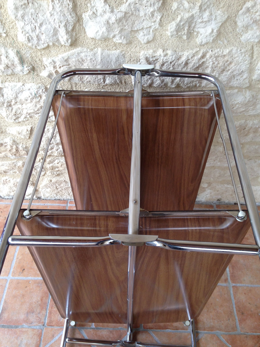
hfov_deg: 42.9
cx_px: 130
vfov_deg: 55.4
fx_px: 330
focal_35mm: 33
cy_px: 174
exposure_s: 1/120
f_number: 2.4
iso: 64
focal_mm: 4.12
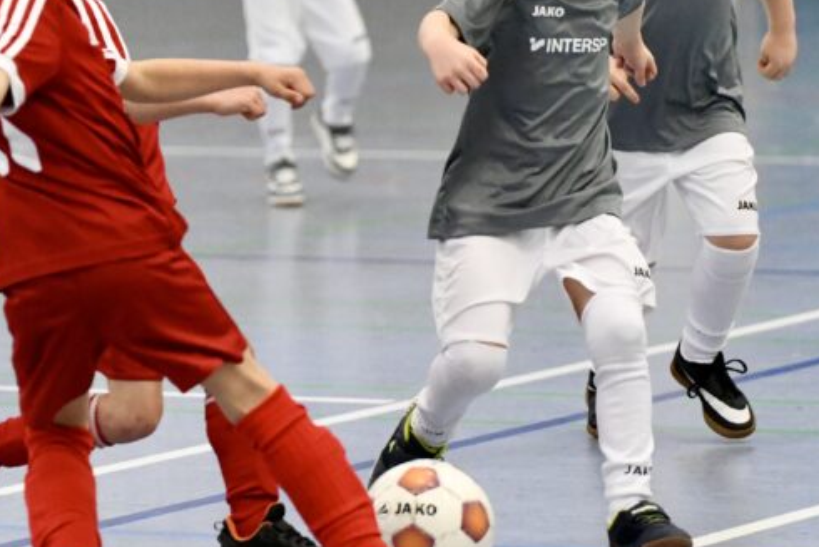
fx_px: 5939
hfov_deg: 7.9
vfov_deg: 5.3
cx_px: 356
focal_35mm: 261
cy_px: 121
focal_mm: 125
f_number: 2.8
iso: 8000
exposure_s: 1/1250
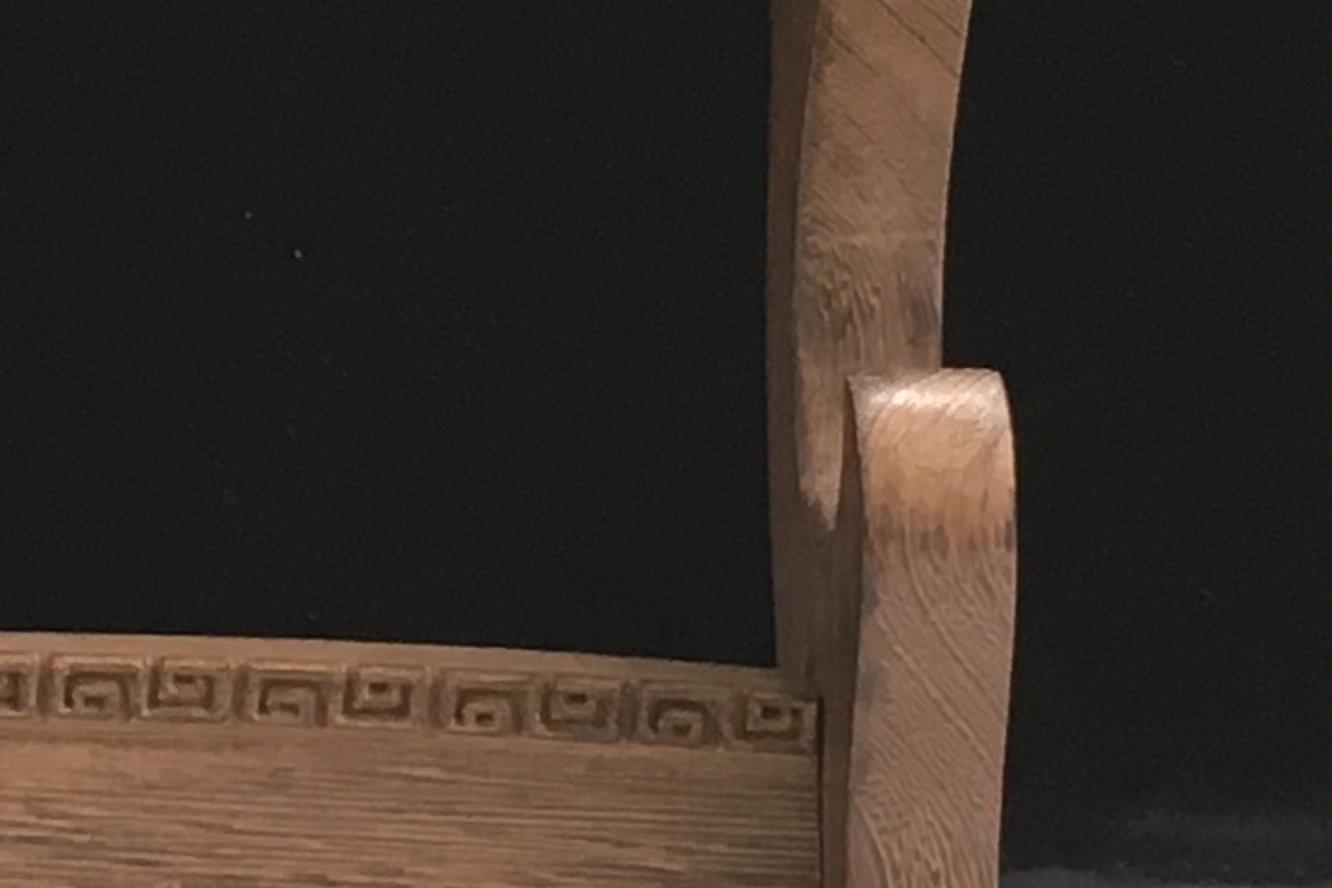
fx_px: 6253
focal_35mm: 169
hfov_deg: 11.7
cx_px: -622
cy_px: -166
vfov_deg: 8.0
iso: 80
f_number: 2.2
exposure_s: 1/33
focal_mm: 4.15
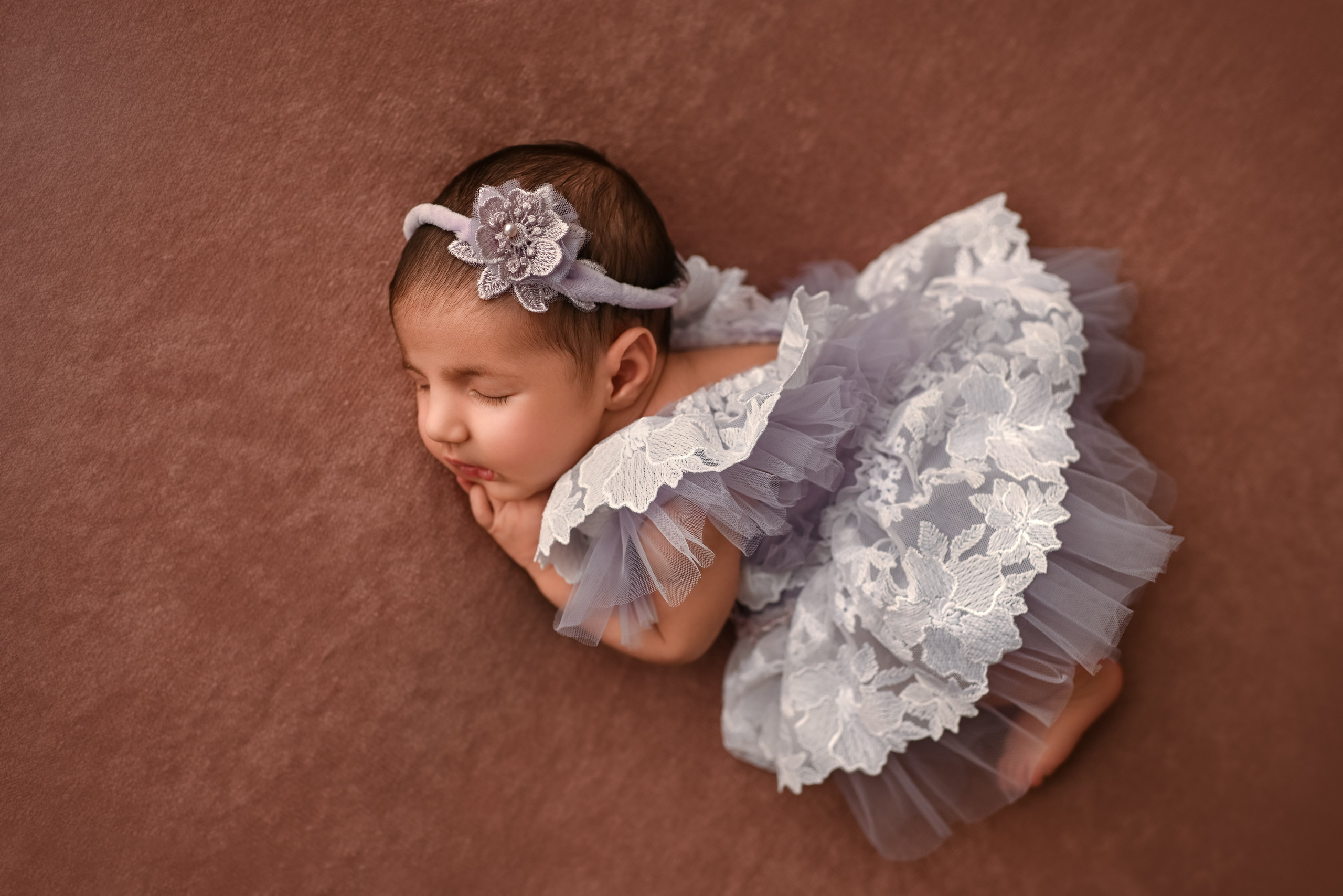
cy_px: 448
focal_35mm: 35
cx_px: 672
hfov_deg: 54.4
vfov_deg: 37.9
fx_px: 1306
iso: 100
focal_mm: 35
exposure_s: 1/160
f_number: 2.8
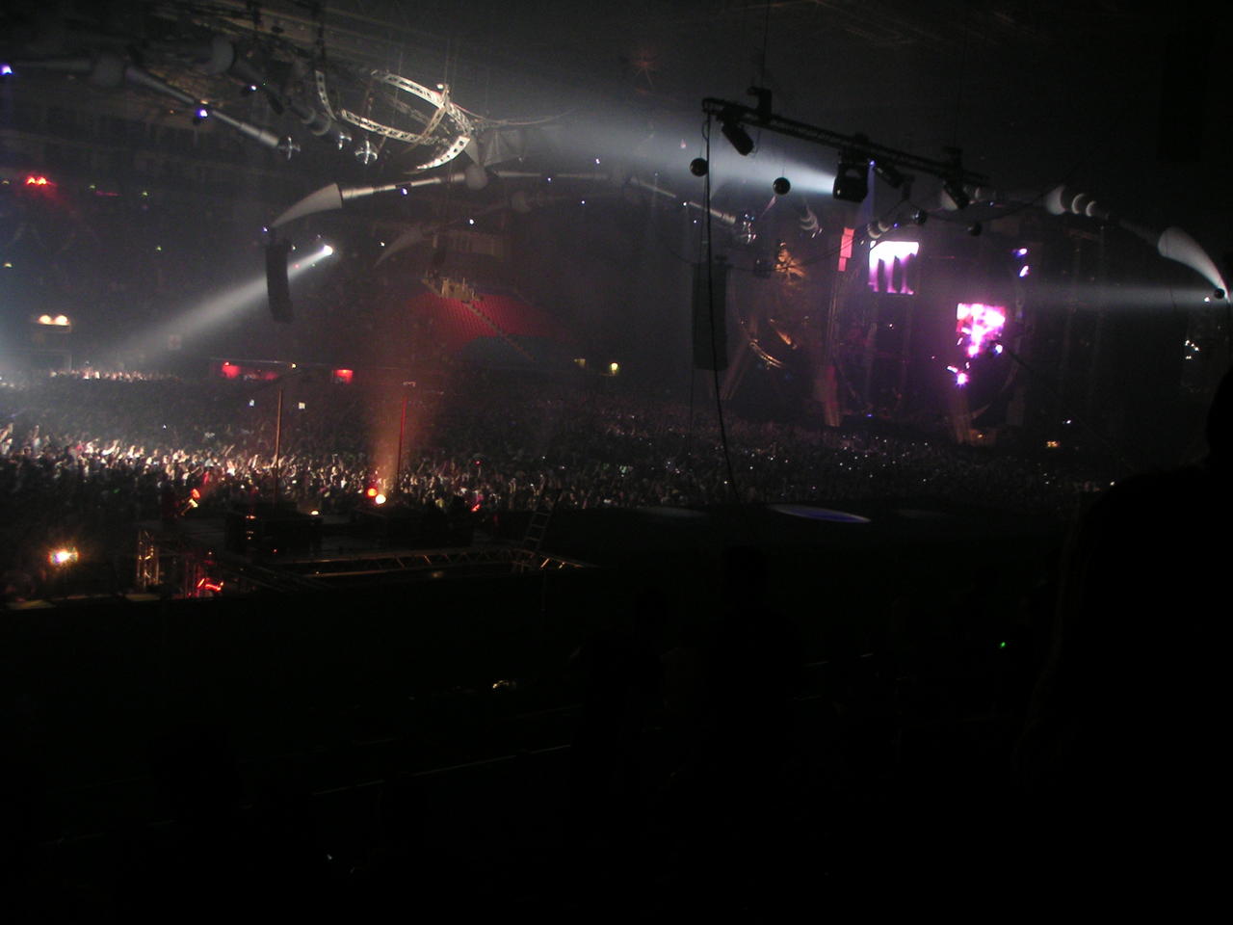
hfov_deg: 49.0
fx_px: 1354
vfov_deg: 37.7
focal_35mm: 38
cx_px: 616
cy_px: 462
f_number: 2.8
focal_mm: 6
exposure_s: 1/6
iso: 100
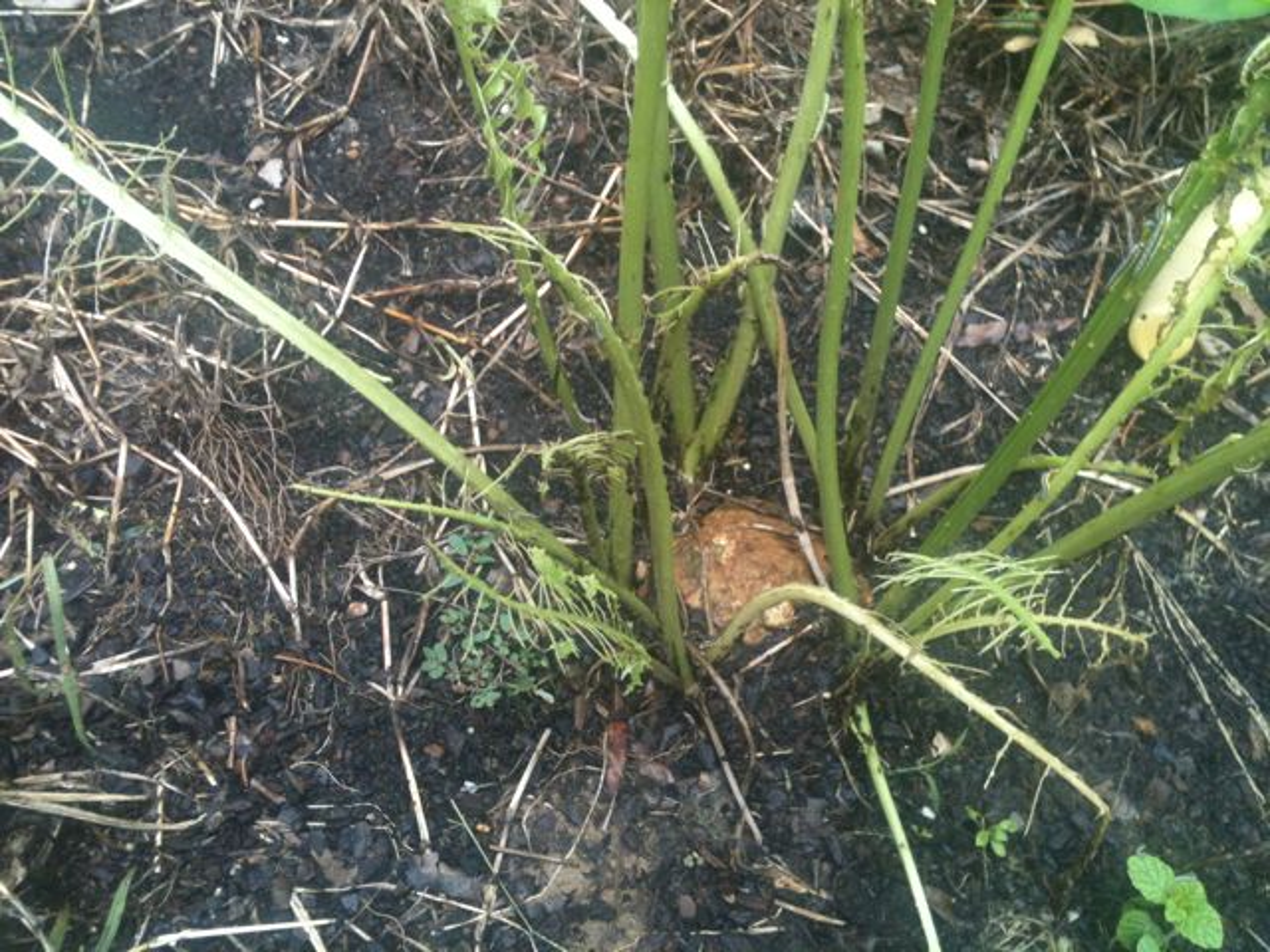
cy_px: 476
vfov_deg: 40.7
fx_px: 1284
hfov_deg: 52.6
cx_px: 635
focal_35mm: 35
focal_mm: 3.85
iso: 80
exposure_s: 1/120
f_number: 2.8
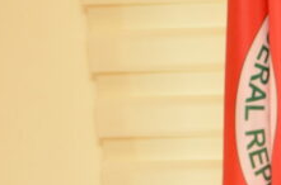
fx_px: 1985
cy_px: 252
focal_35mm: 255
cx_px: 464
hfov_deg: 7.9
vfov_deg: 5.3
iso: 1000
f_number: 5
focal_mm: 50
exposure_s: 1/160
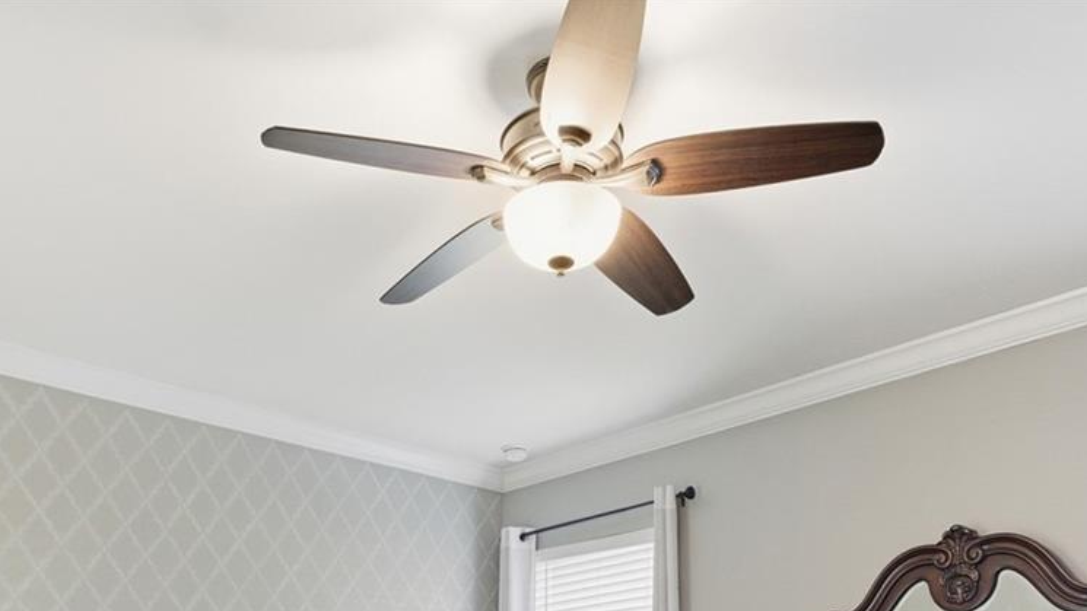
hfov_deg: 54.9
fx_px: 1038
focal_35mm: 36
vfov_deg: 27.8
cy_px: 773
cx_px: 430
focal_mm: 16
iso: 400
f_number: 9
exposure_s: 1/15
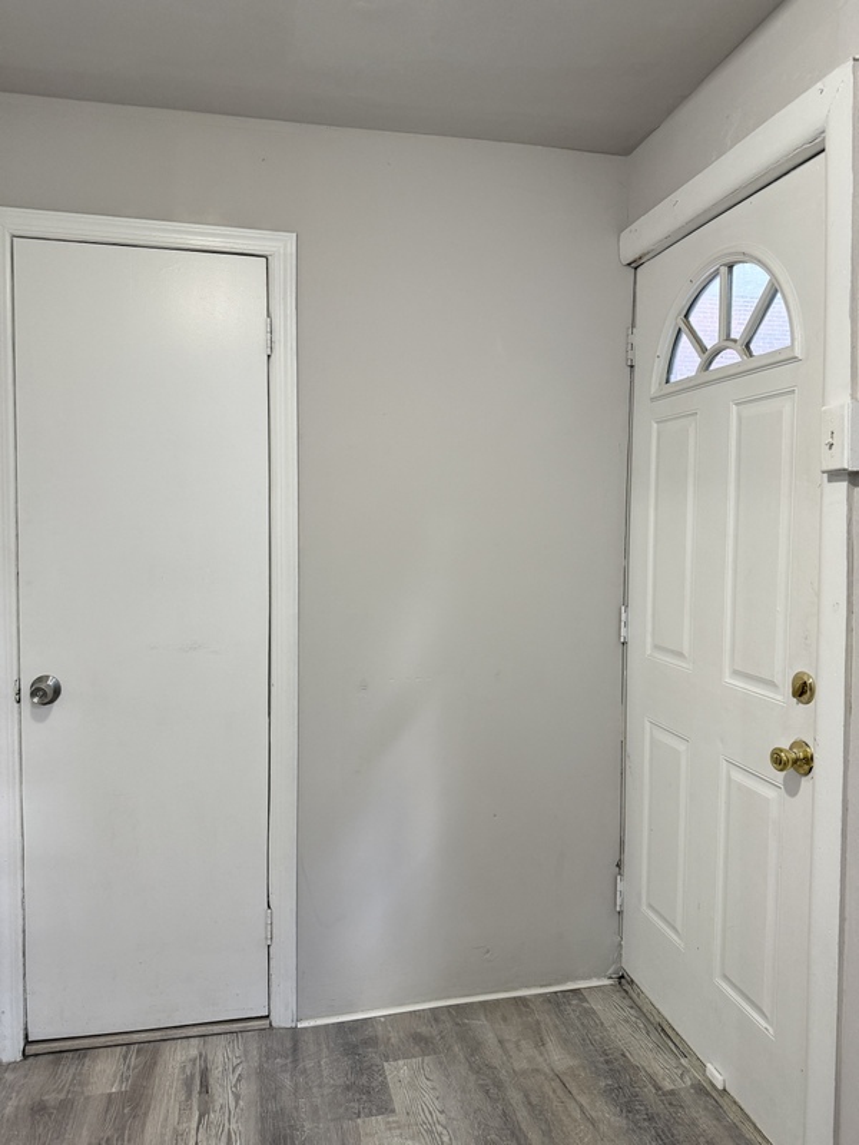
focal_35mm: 24
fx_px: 794
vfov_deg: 71.6
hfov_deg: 56.8
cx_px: 430
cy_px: 572
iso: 250
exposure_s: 1/60
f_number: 1.78
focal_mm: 6.76
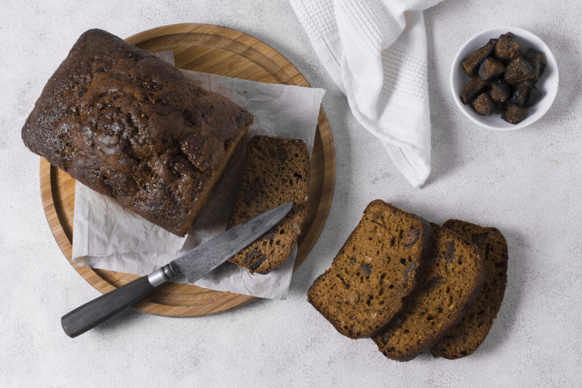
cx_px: 291
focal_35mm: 52
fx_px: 849
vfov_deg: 25.8
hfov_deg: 37.8
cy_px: 194
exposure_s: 1/125
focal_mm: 35
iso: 250
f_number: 8
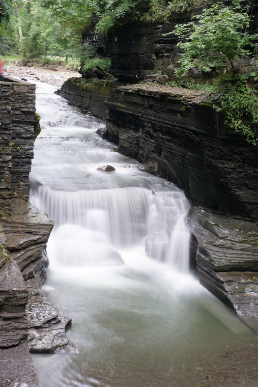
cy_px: 194
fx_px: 645
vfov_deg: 33.4
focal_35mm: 60
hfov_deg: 22.6
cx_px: 129
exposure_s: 5
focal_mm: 40
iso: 100
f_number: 29
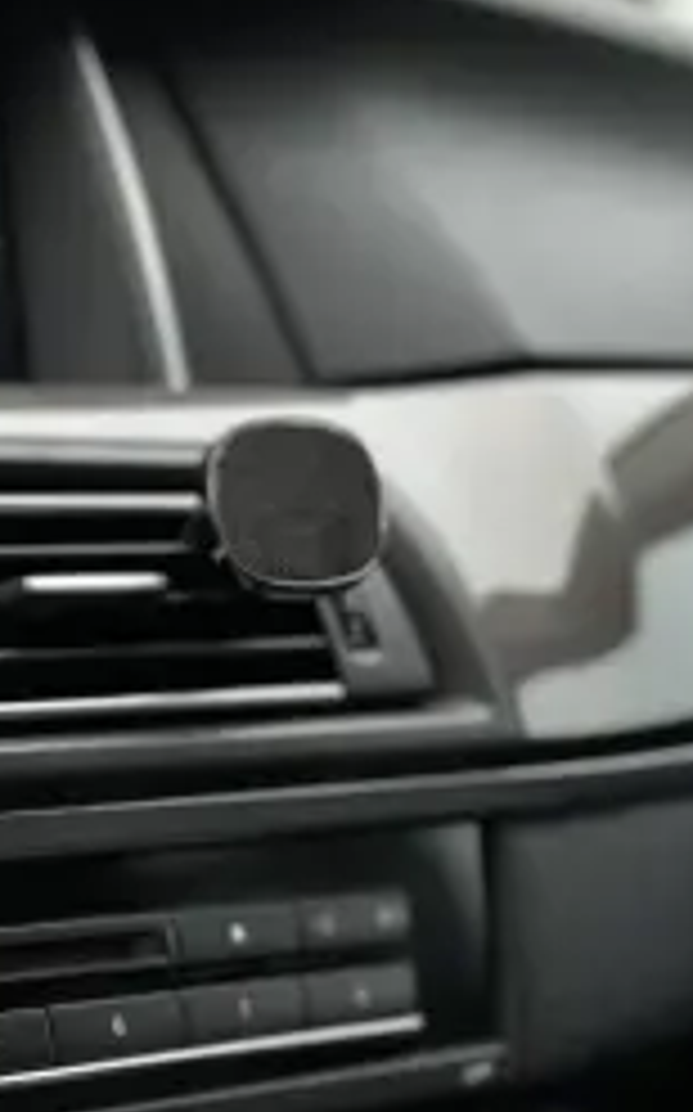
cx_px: -212
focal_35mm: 66
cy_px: 864
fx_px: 1998
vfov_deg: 30.4
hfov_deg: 18.3
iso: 80
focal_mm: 6.86
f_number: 1.78
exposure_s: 1/121
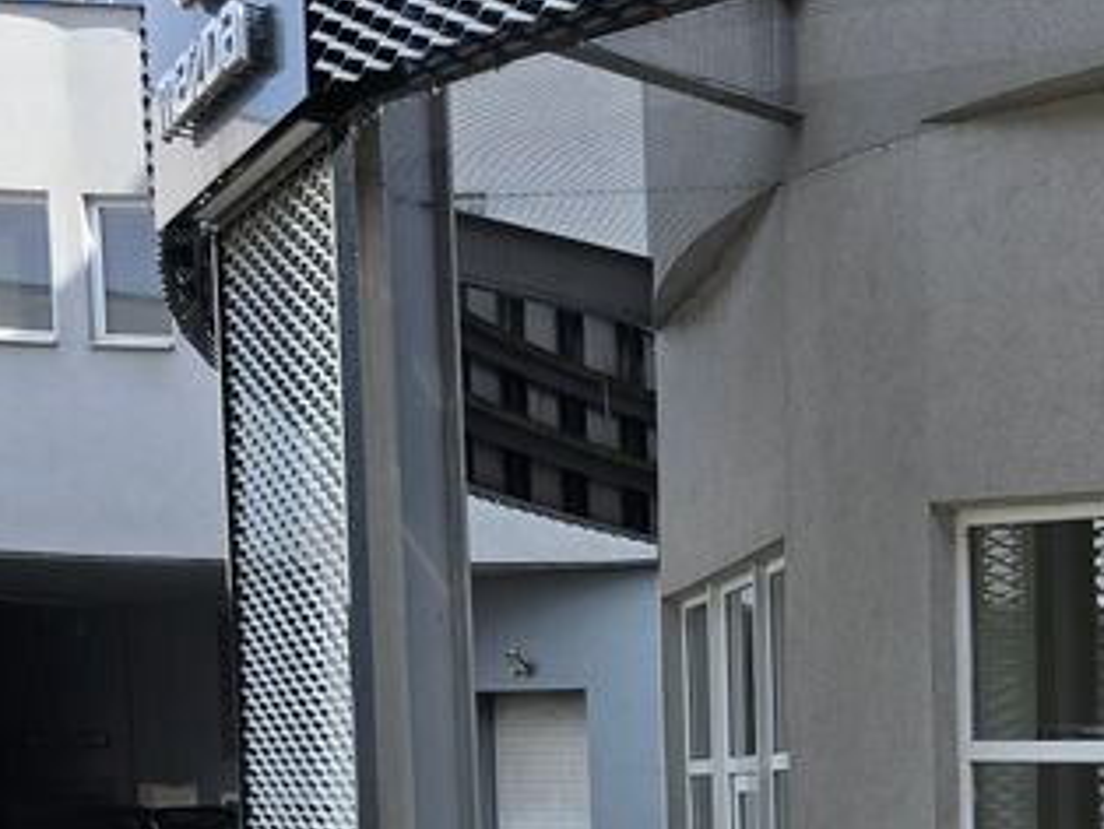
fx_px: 2394
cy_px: 1142
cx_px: 1737
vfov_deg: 18.1
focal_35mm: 75
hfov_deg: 21.2
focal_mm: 6.3
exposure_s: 1/364
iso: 12
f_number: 1.7
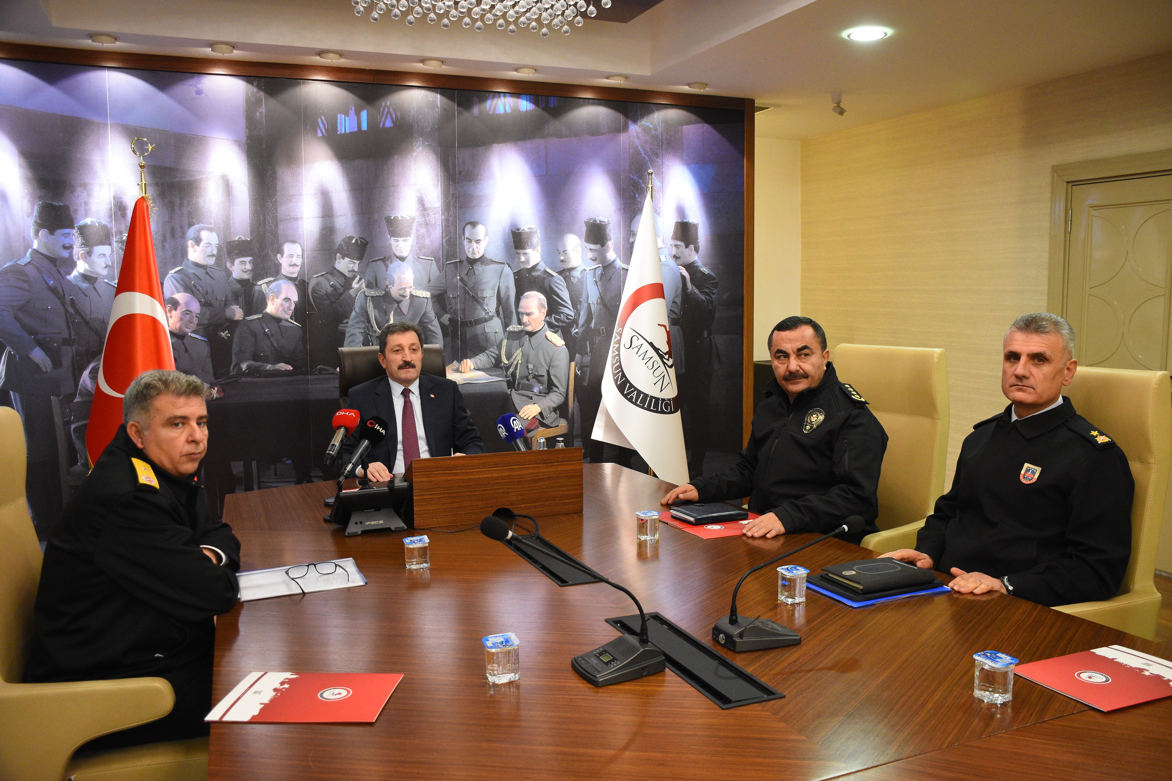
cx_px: 586
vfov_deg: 43.6
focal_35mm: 30
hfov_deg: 61.9
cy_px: 390
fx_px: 977
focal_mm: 20
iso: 2000
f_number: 4
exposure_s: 1/80
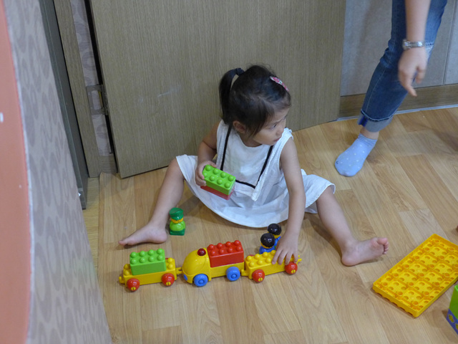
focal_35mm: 50
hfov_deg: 38.2
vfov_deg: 29.1
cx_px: 229
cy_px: 172
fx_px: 662
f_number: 1.9
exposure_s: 1/160
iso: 640
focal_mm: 9.8
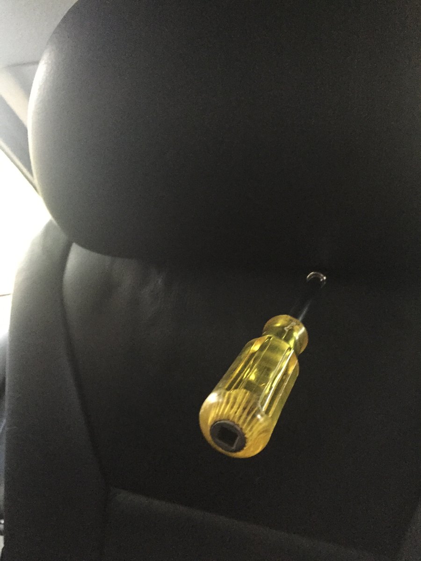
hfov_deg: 48.2
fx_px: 470
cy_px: 280
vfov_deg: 61.7
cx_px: 210
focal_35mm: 29
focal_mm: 4.15
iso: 320
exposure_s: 1/15
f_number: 2.2
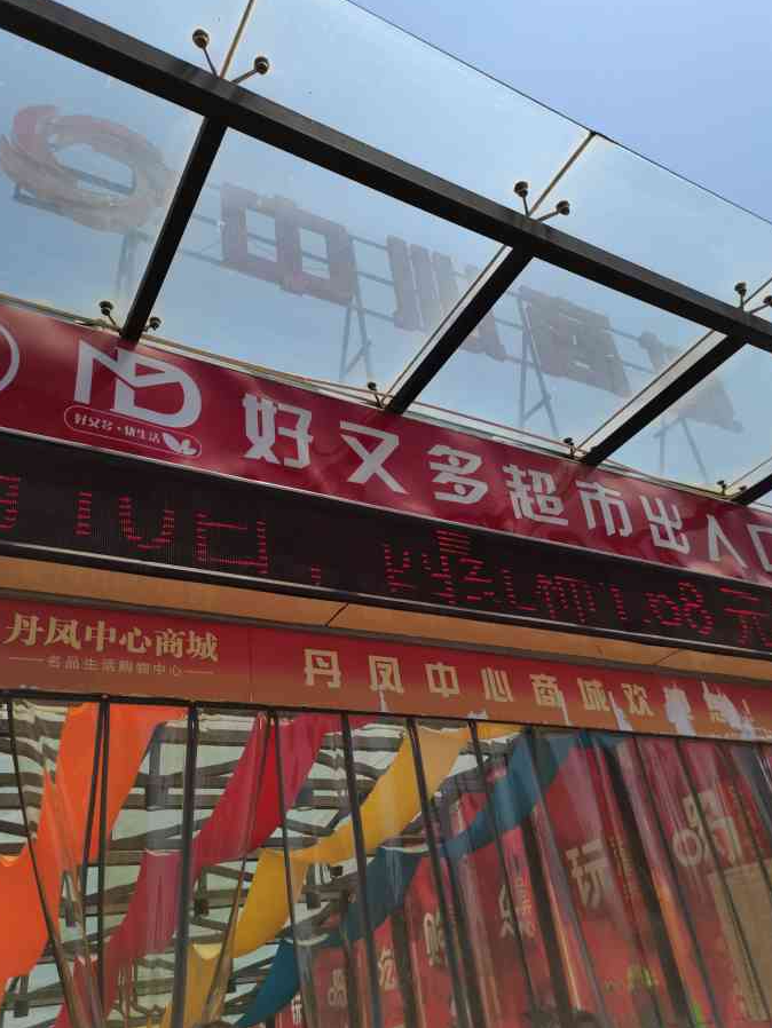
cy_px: 521
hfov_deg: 51.4
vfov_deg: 65.3
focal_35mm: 27
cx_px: 383
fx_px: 802
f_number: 1.8
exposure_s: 1/2000
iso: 50
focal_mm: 5.58
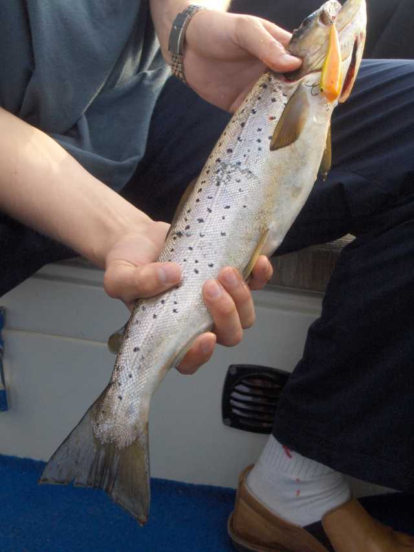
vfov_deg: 31.2
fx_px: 988
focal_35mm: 62
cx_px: 207
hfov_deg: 23.7
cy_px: 276
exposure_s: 1/162
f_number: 3.5
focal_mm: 10.19
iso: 130
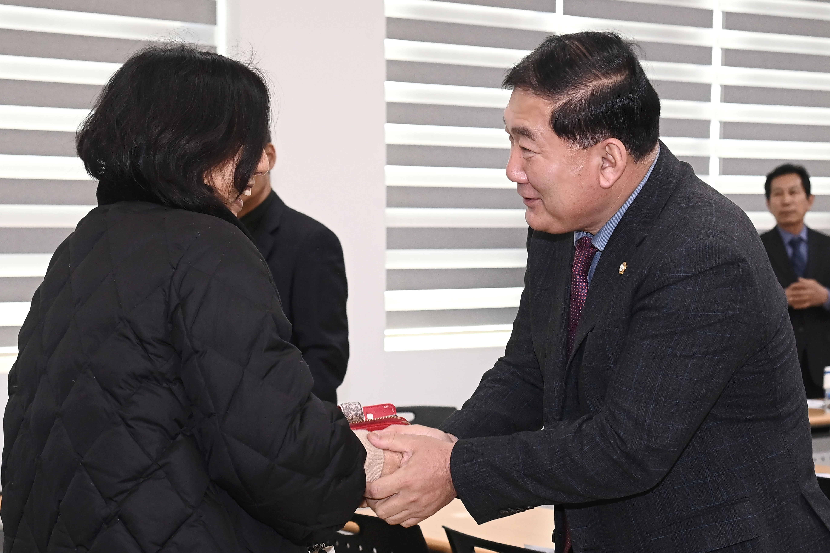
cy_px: 280
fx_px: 1360
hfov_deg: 33.9
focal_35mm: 59
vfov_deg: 23.0
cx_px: 422
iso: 2500
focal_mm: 58
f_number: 6.3
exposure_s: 1/250
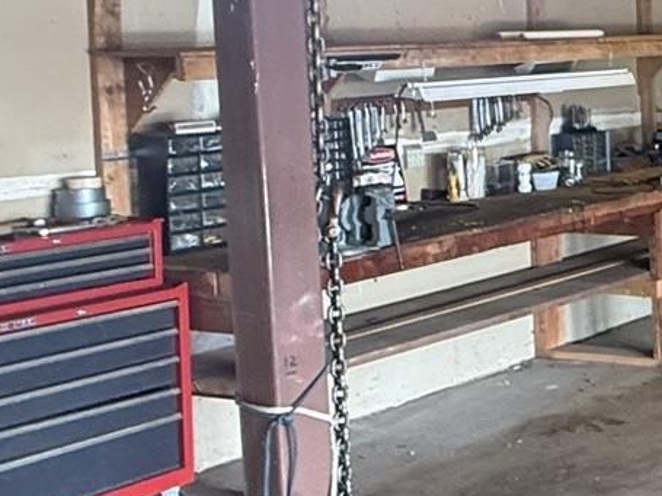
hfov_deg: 20.8
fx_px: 1205
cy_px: 61
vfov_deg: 22.8
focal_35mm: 63
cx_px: 1200
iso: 320
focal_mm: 2.22
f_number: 2.2
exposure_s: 1/60
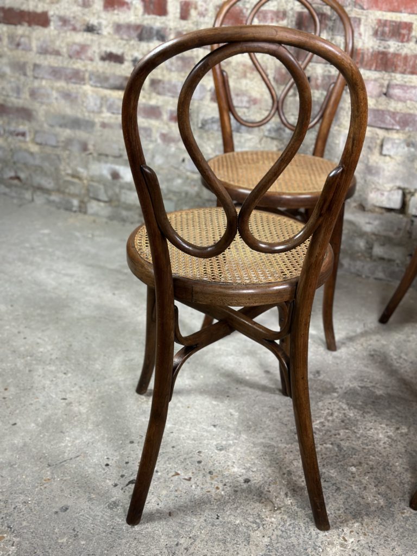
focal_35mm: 48
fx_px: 771
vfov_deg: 39.7
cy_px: 278
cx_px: 208
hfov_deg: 30.3
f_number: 1.78
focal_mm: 6.86
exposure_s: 1/50
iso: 250
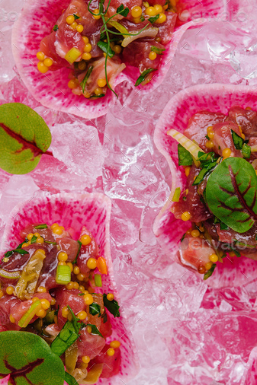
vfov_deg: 19.4
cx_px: 96
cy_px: 239
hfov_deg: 13.0
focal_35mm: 105
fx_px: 1125
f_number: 10
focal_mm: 60
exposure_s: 1/160
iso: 200
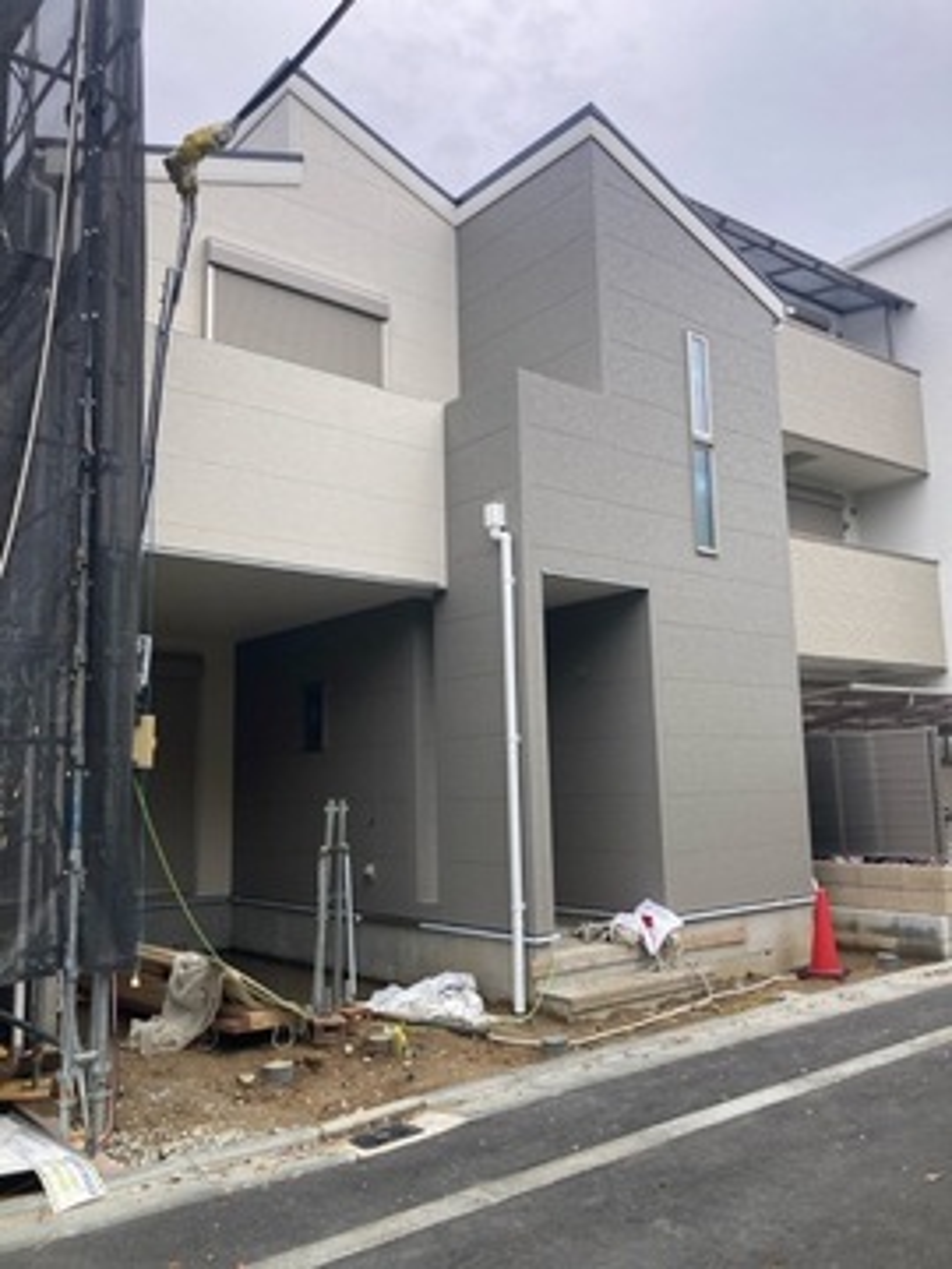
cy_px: 634
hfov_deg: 49.7
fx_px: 1027
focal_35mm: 28
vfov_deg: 63.4
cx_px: 476
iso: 20
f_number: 1.8
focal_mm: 3.99
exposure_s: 1/1245
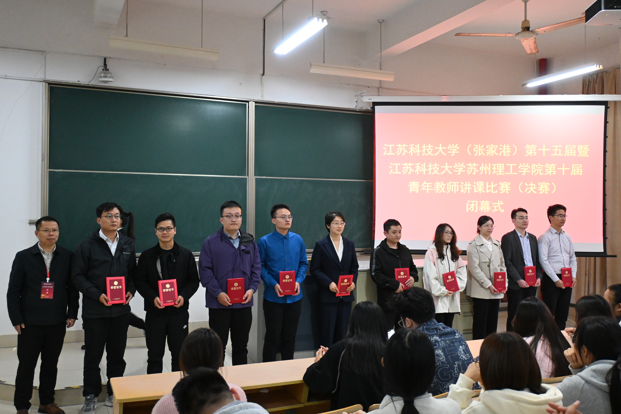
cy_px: 207
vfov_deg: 40.8
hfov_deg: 58.3
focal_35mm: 32
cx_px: 310
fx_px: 556
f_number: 4
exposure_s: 1/100
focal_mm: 21.5
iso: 3200
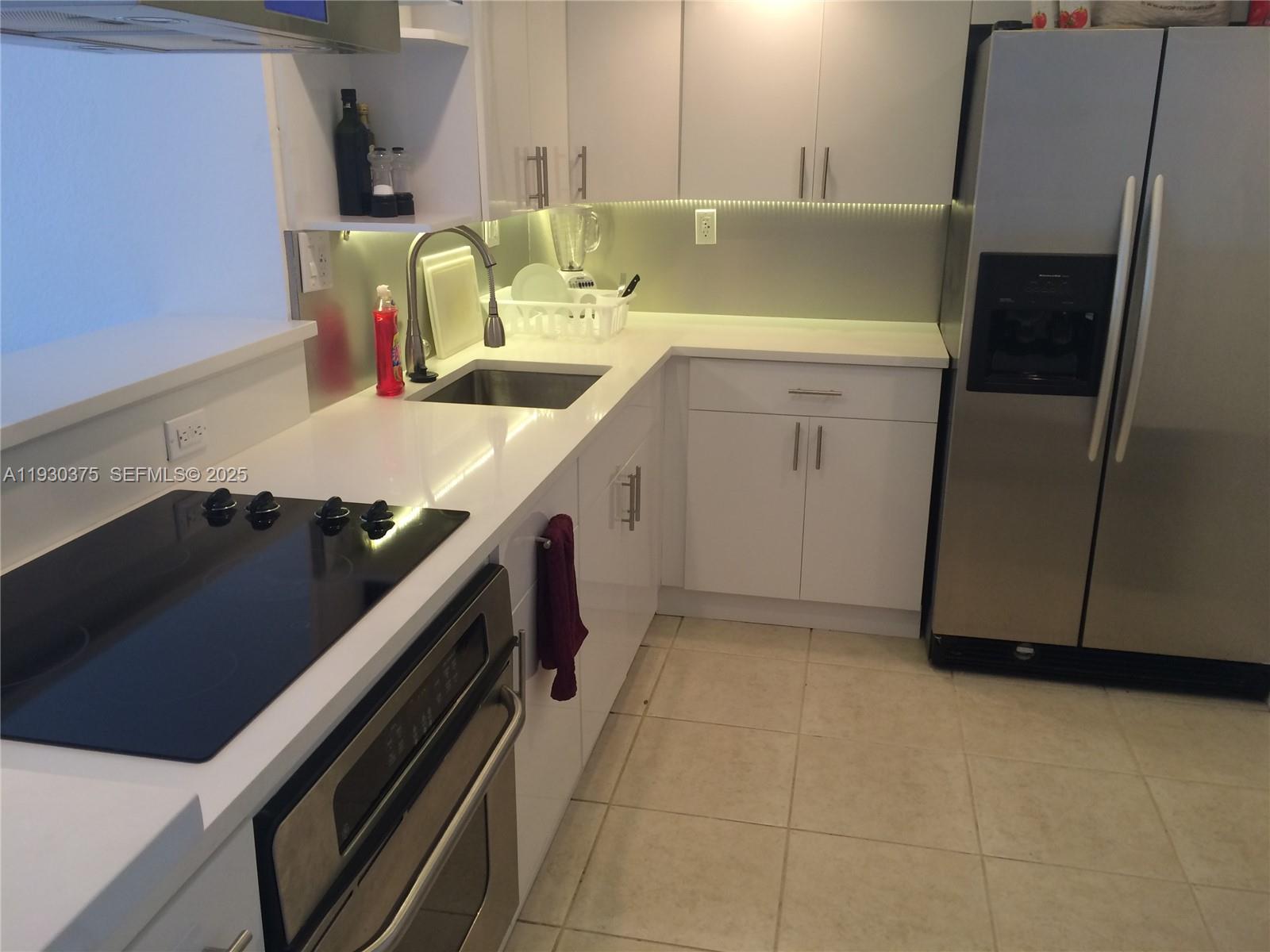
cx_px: 635
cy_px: 476
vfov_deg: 48.2
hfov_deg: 61.7
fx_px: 1064
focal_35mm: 29
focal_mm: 4.15
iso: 80
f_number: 2.2
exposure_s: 1/30
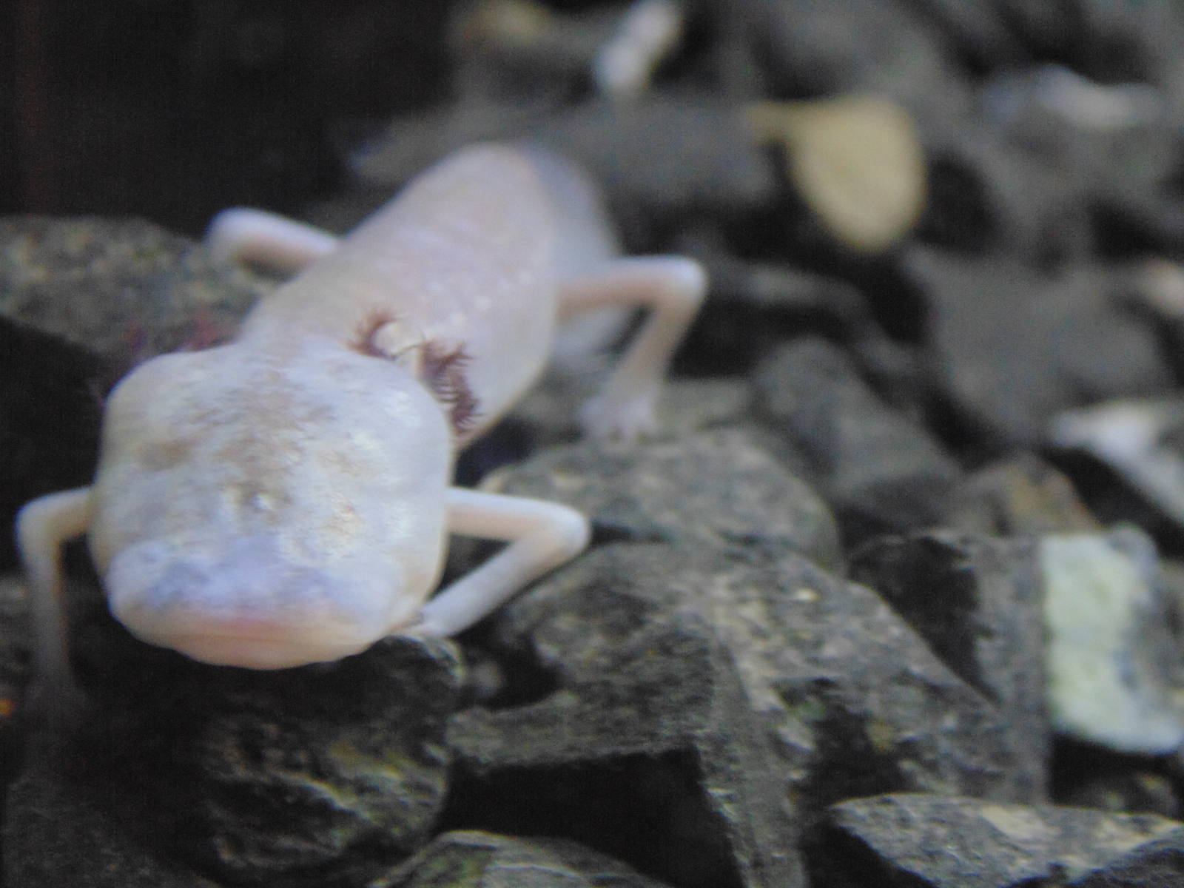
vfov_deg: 15.1
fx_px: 3352
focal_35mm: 98
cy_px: 444
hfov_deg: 20.0
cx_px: 592
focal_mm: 17.5
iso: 400
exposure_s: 1/10
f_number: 4.6
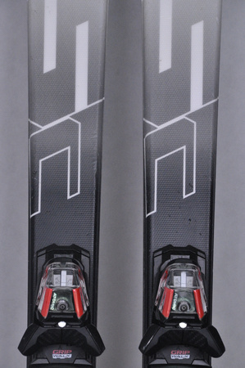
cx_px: 122
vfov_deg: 13.1
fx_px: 1611
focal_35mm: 158
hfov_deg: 8.7
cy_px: 184
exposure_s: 1/125
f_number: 9.5
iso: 3200
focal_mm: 105
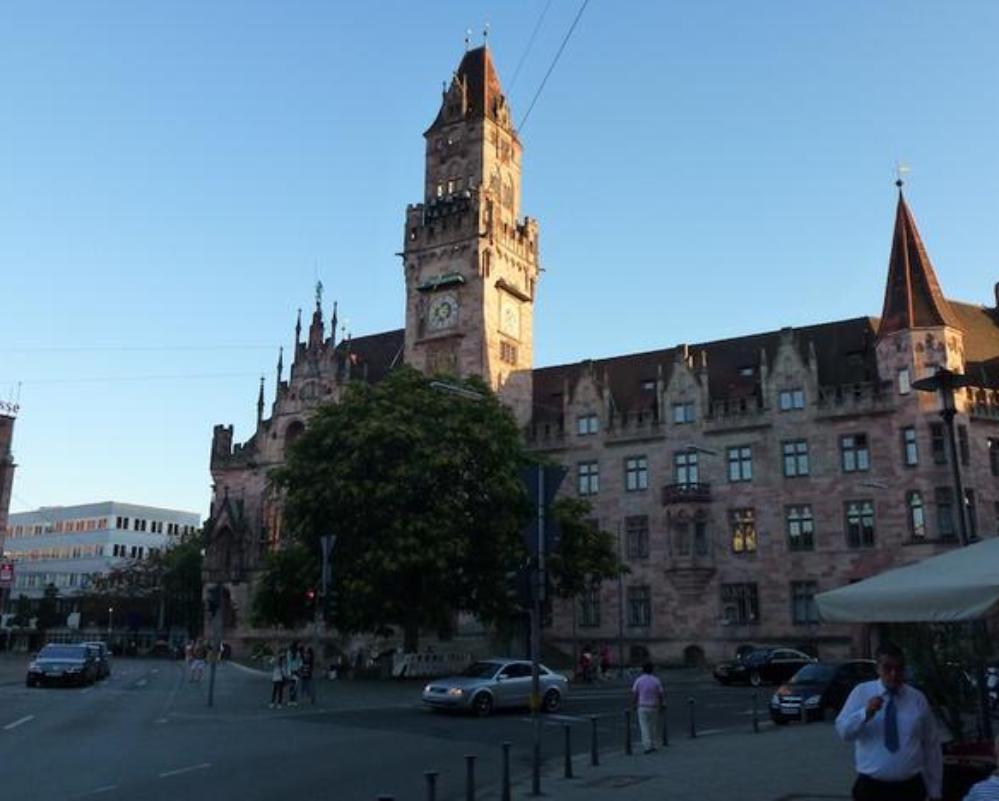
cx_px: 532
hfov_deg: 57.1
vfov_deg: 47.2
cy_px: 394
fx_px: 917
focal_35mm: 31
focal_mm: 5
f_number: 4
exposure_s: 1/200
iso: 160
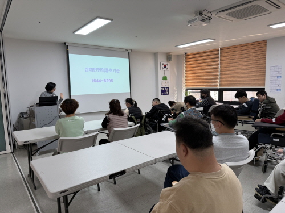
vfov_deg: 56.8
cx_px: 142
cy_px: 106
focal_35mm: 24
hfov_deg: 71.6
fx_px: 198
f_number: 1.78
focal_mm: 6.76
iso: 80
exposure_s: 1/120
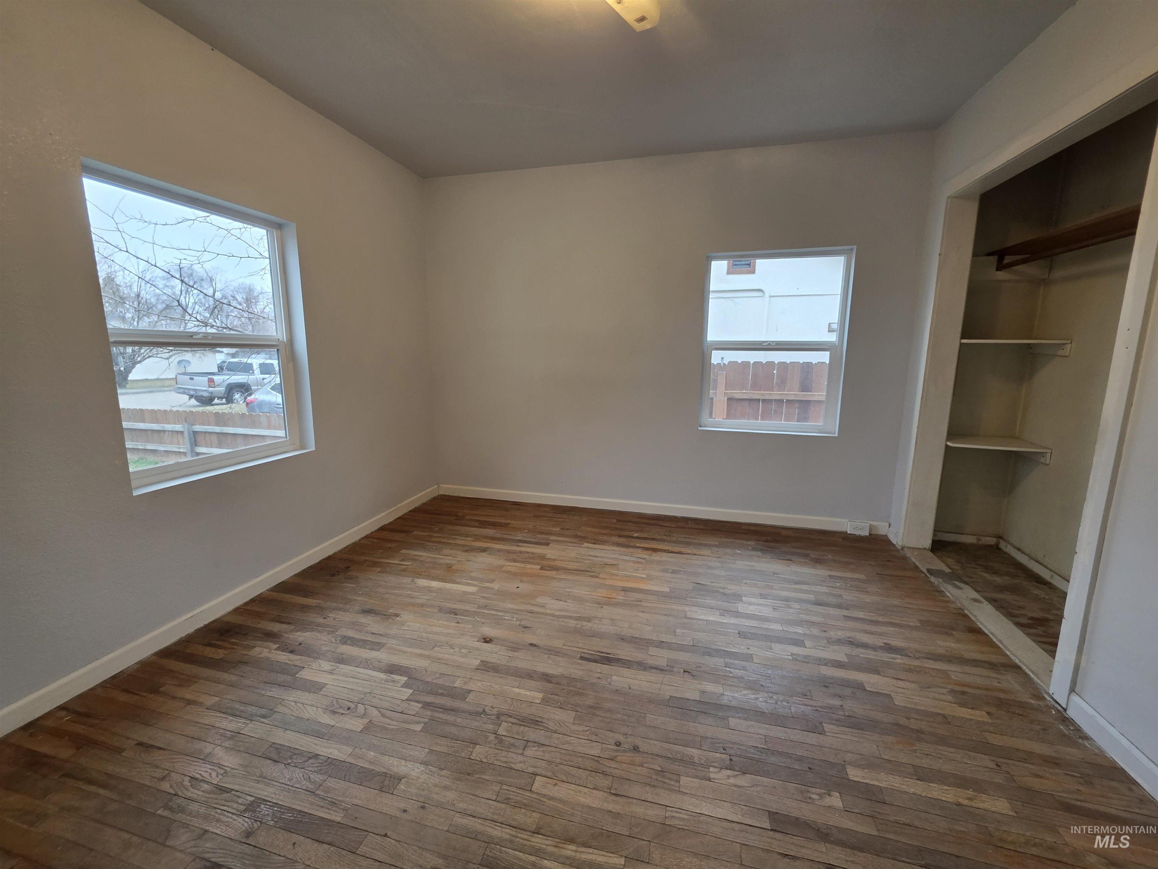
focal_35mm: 13
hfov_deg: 106.2
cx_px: 579
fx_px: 435
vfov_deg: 89.9
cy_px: 434
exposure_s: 1/60
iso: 160
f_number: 1.9
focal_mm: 2.2
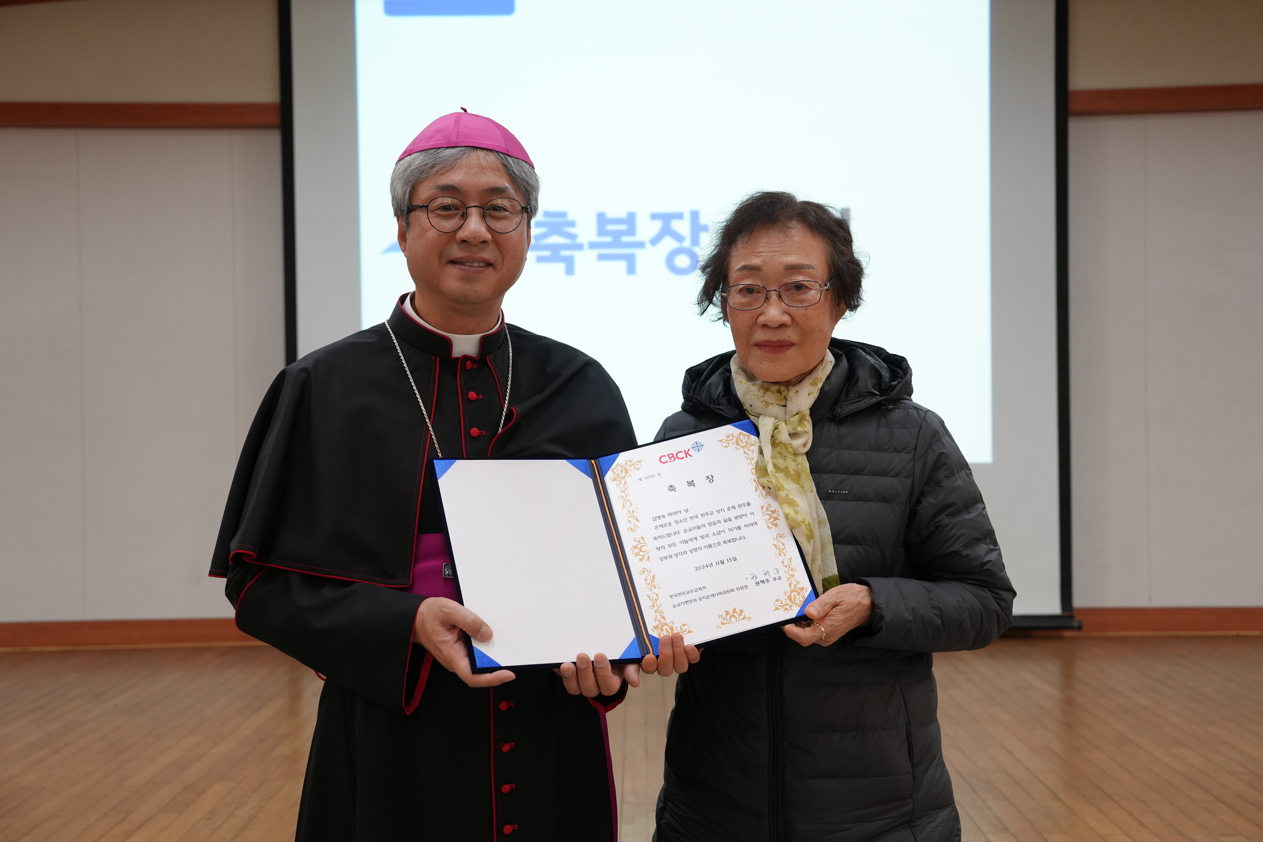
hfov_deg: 41.1
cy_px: 421
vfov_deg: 28.1
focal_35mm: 48
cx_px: 632
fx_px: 1684
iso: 1600
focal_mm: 48
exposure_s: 1/160
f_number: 5
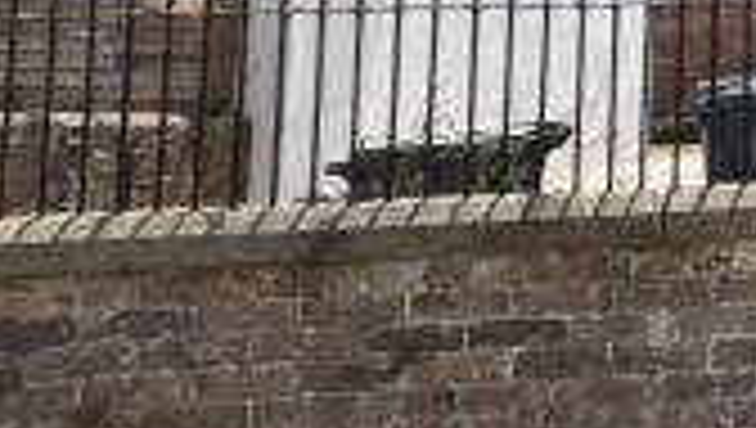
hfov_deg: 14.4
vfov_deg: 9.3
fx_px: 2493
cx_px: 1503
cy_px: -390
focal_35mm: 124
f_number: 8
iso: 100
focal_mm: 13
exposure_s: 1/200
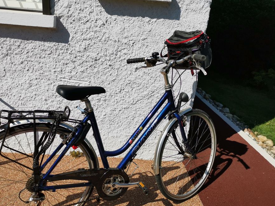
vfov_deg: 45.3
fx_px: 246
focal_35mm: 31
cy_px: 118
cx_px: 129
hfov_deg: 58.3
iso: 50
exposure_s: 1/3663
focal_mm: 5.58
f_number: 1.8
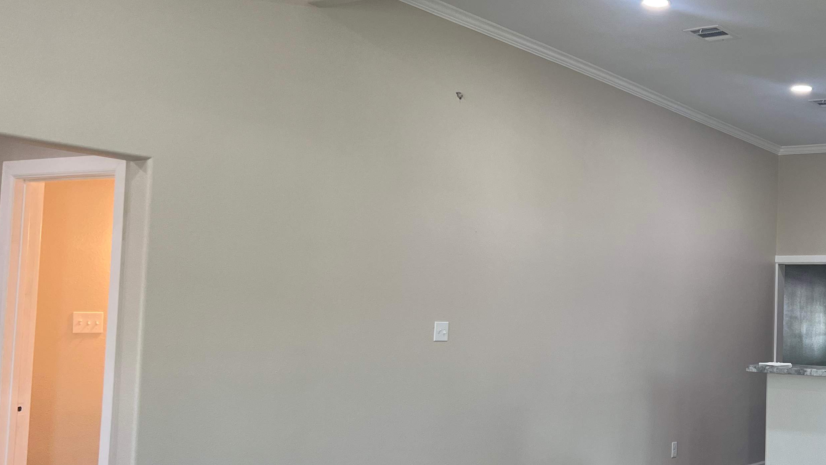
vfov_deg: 25.9
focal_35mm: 46
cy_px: 280
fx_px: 1008
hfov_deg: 42.8
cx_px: 647
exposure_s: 1/120
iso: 100
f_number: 1.5
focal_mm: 5.7
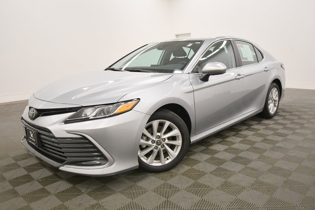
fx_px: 245
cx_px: 158
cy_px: 105
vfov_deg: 46.4
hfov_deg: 65.5
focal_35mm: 28
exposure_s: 1/160
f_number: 5.6
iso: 800
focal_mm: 19
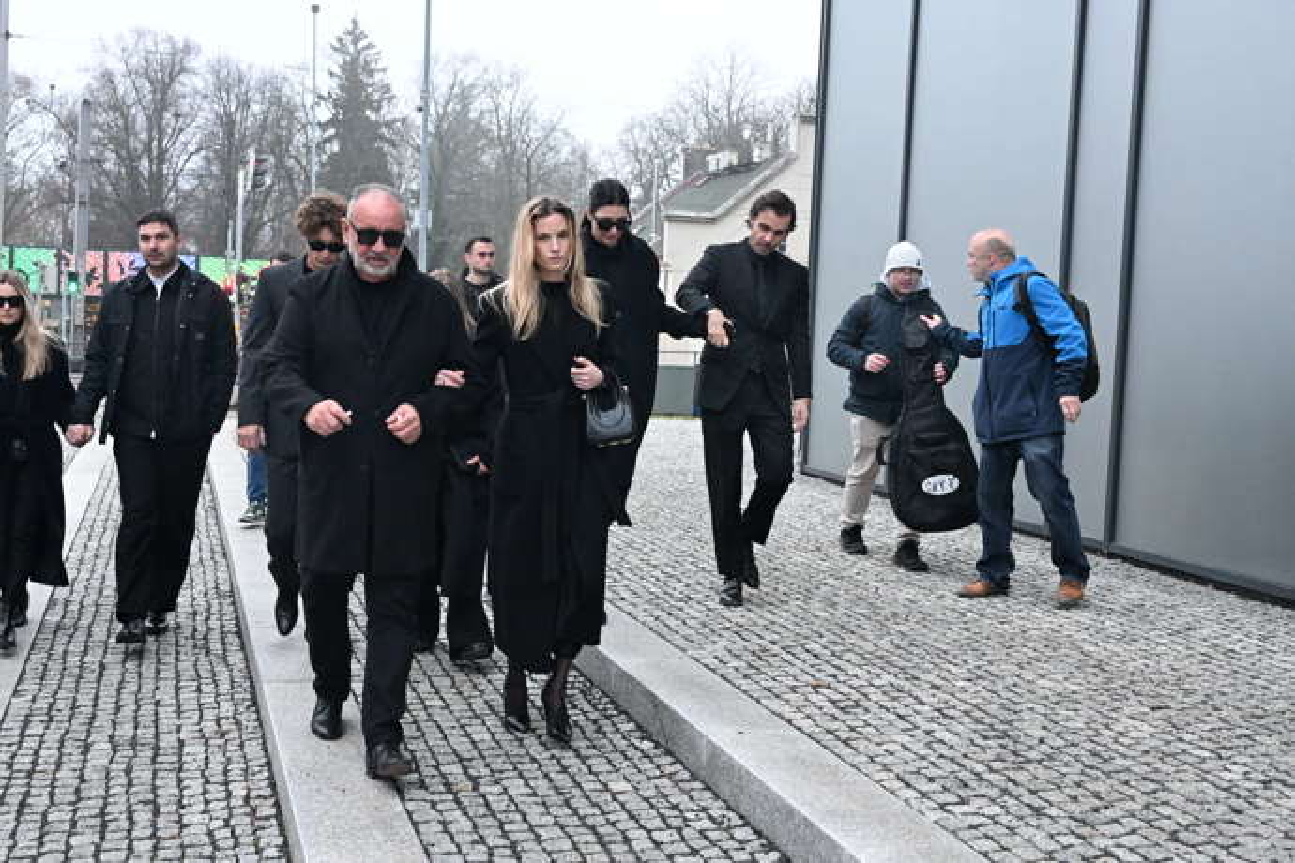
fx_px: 1511
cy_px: 432
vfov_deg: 31.9
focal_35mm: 42
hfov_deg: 46.4
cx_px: 648
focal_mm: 28
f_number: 4.5
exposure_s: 1/200
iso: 3200
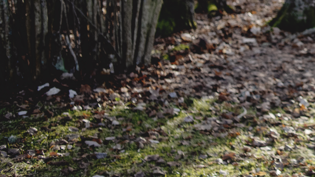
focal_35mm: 118
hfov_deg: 16.5
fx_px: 986
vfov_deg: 9.8
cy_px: -127
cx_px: 474
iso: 400
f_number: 4
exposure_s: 1/1000
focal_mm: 35
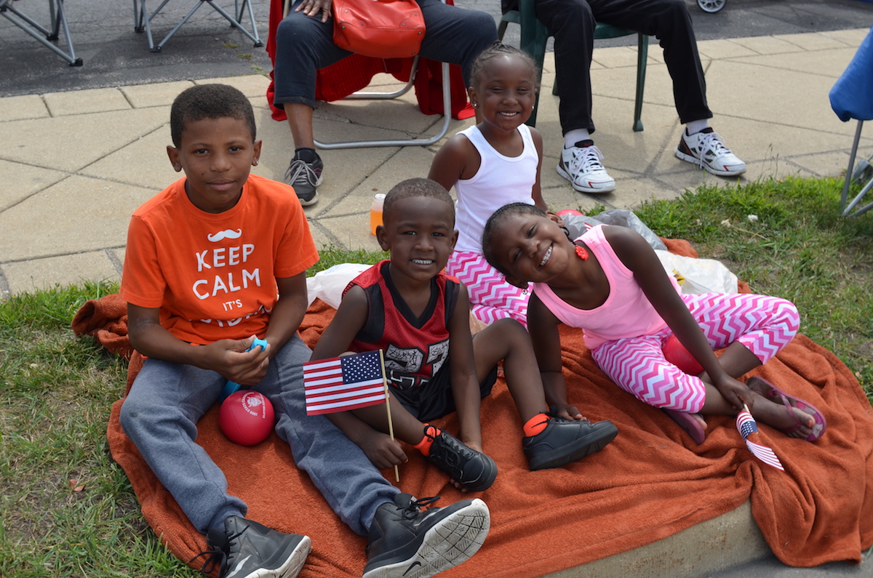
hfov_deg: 43.7
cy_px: 289
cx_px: 436
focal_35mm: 45
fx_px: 1089
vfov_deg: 29.7
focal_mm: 30
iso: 110
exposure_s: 1/250
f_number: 8
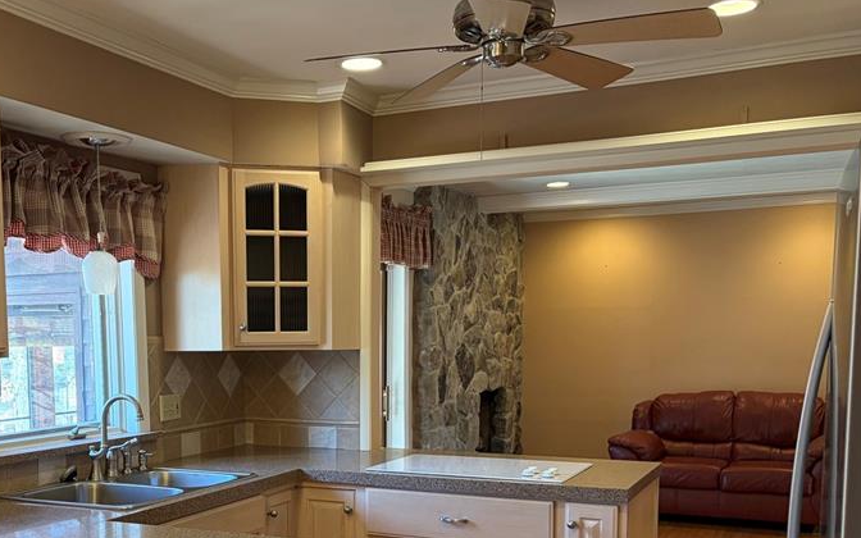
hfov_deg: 46.5
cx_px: 291
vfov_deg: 29.9
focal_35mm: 42
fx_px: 986
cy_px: 418
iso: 160
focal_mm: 5.96
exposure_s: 1/120
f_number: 1.6
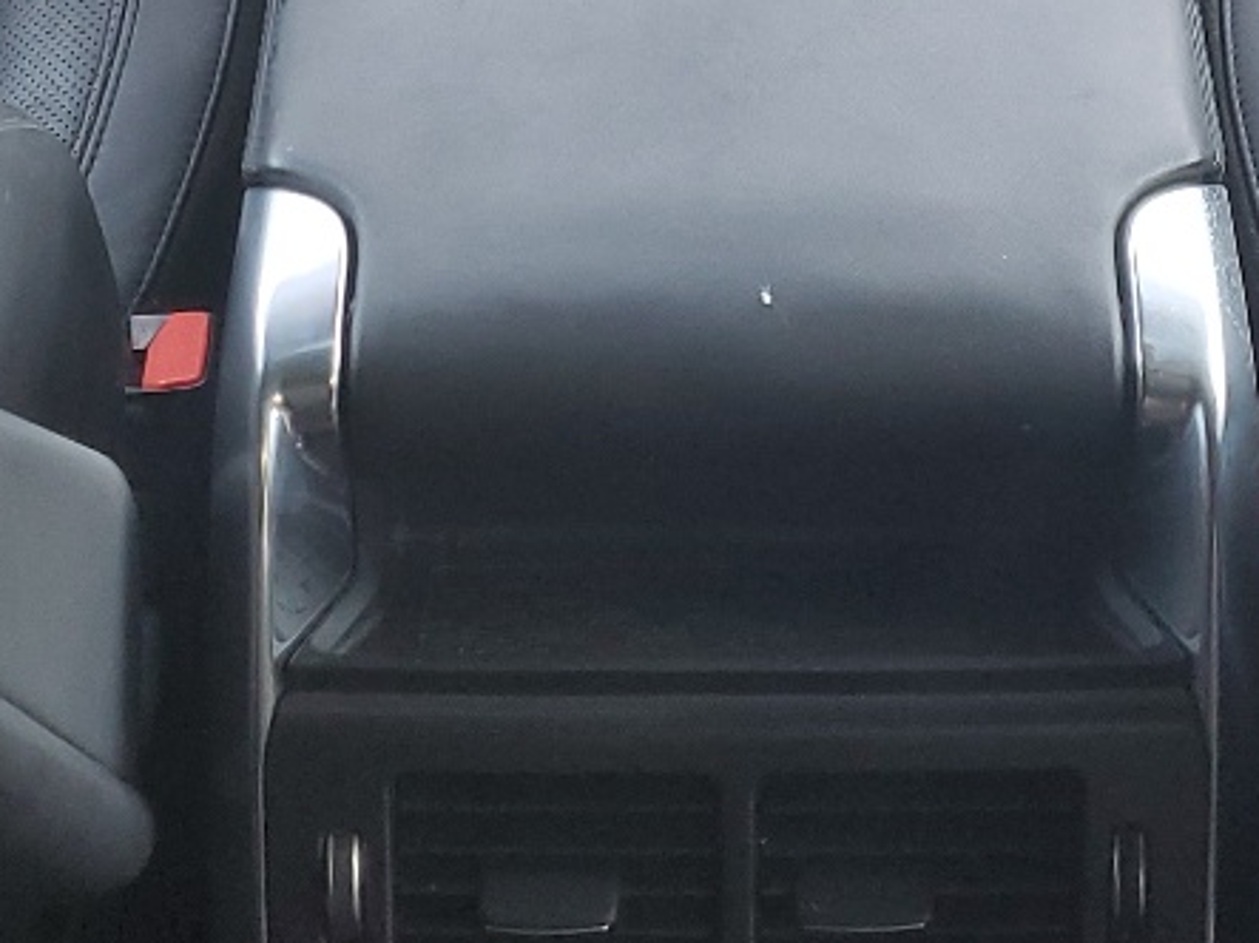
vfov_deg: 14.7
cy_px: -446
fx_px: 3418
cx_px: 662
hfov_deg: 20.9
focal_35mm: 94
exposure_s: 1/120
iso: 76
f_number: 1.5
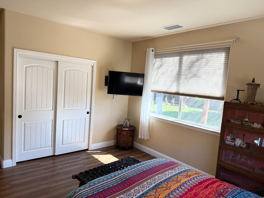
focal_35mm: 24
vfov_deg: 56.8
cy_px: 99
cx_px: 132
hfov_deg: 71.6
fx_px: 183
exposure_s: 1/196
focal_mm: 6.76
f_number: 1.78
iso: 125
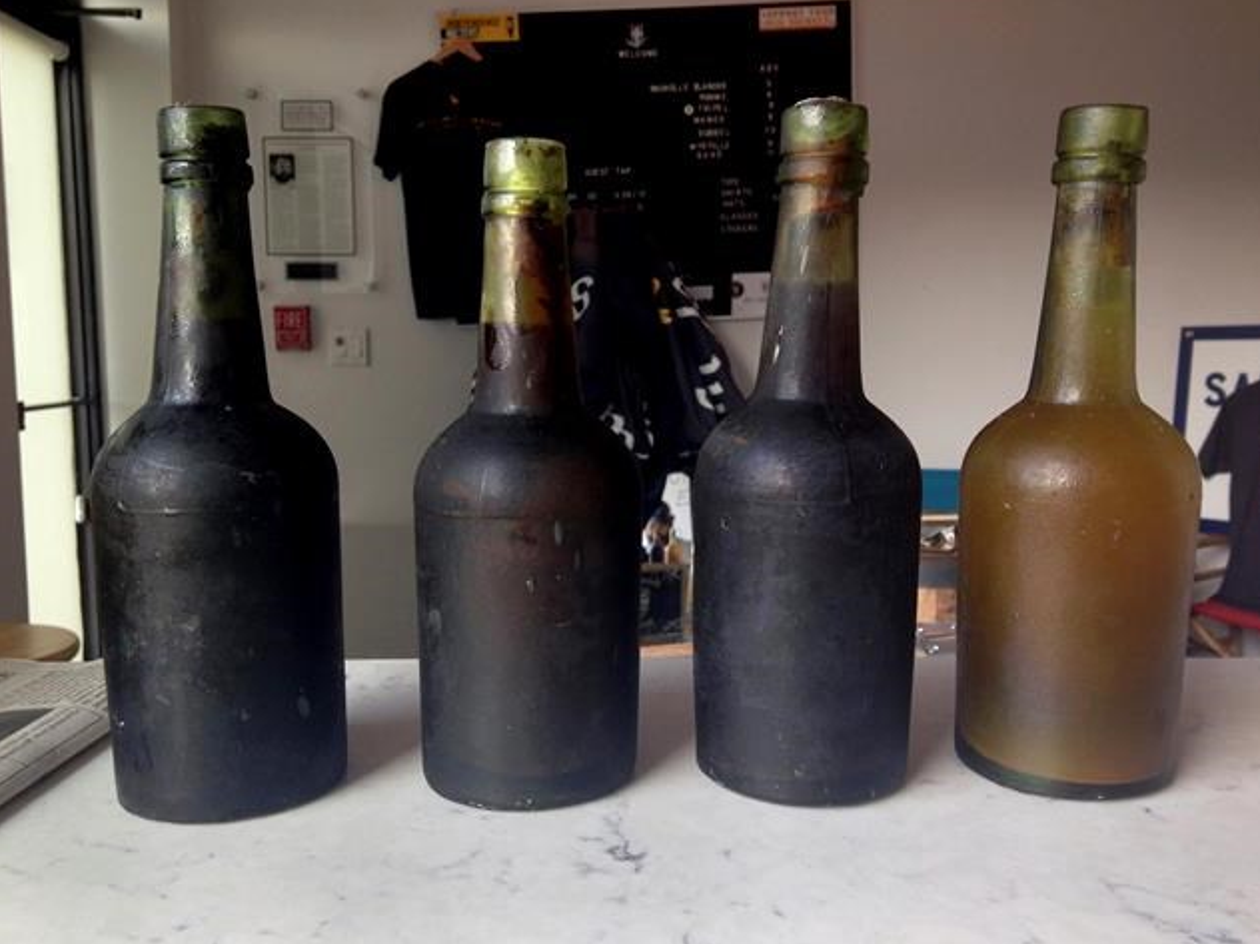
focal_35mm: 34
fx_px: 1237
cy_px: 477
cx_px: 629
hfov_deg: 54.0
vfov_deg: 41.8
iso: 50
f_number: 2.4
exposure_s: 1/60
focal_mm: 4.12
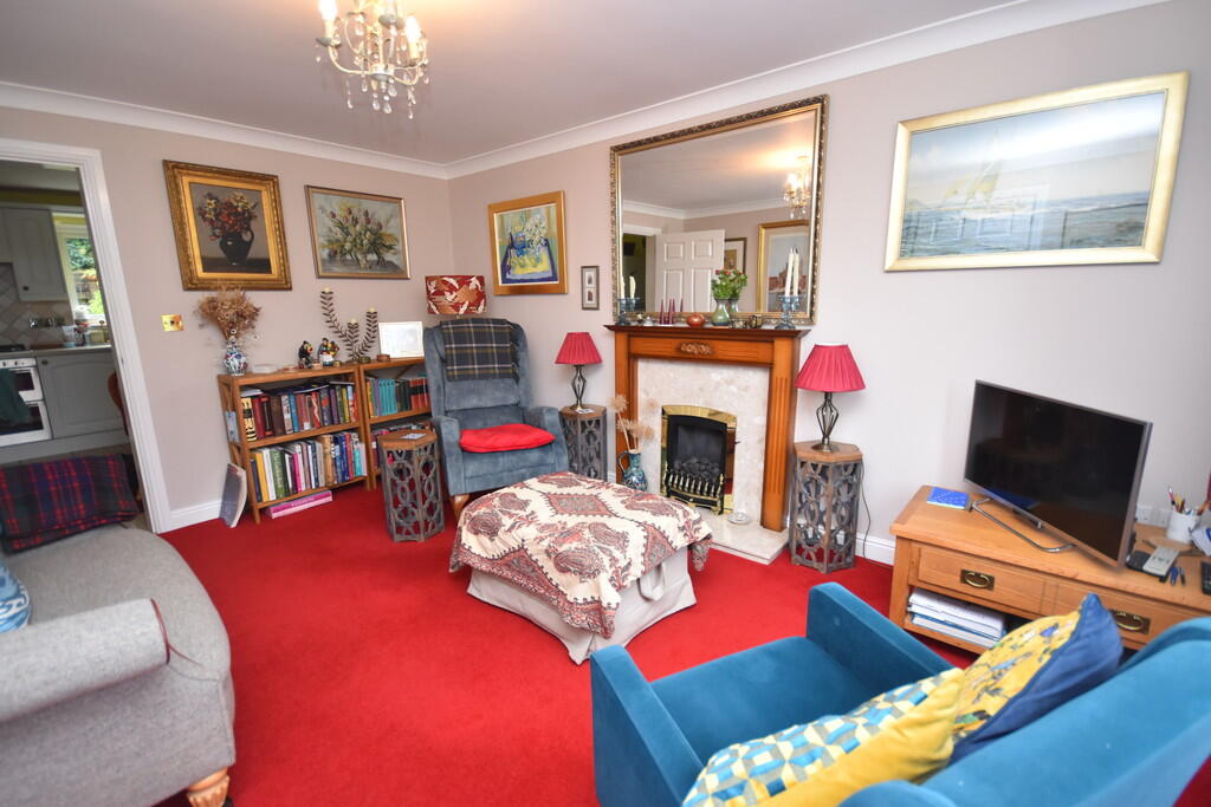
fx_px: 505
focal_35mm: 15
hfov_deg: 100.4
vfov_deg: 77.3
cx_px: 606
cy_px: 404
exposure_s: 1/125
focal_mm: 10
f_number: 4
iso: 900
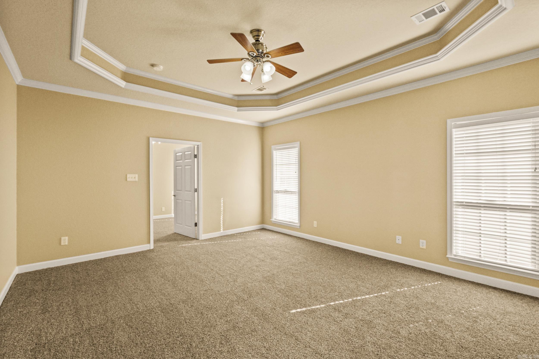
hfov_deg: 100.4
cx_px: 270
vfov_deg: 77.3
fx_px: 225
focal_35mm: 15
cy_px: 180
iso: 400
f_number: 8
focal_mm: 10
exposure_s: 1/6
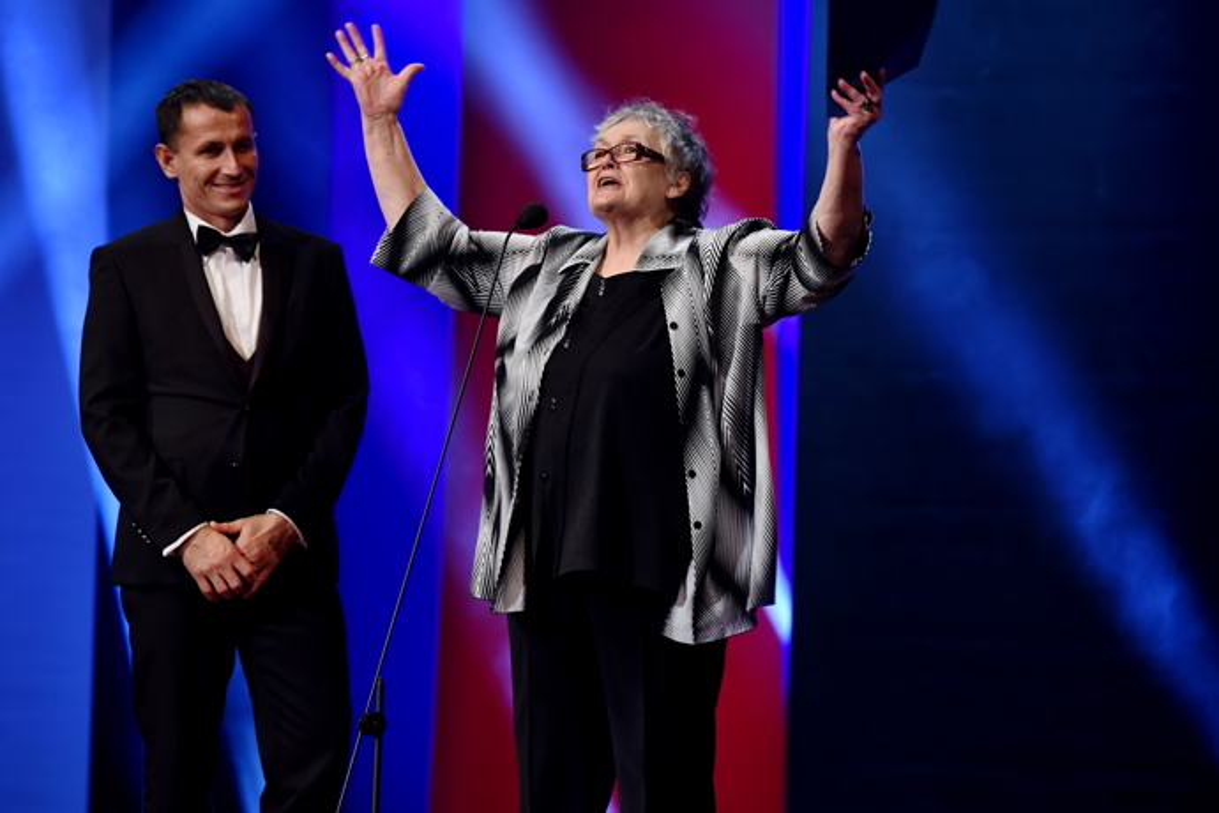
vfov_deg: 6.9
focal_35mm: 200
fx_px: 6772
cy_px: 406
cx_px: 610
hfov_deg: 10.3
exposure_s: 1/80
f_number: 5
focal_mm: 200
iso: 1250
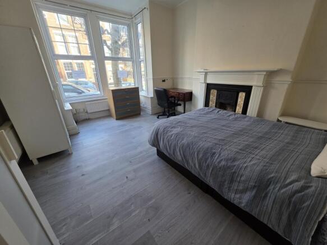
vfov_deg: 89.9
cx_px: 164
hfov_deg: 106.2
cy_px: 122
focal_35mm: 13
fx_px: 123
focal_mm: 2.2
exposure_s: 1/100
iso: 160
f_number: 1.9
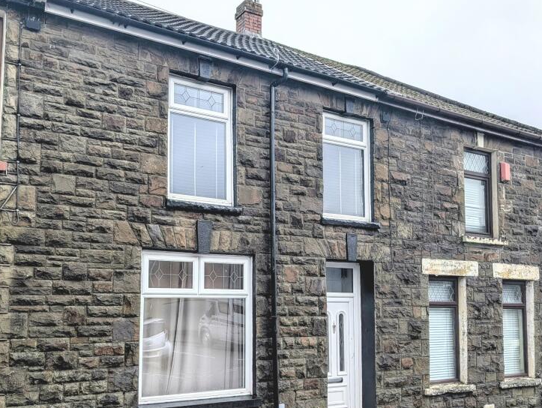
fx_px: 533
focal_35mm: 34
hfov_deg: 53.8
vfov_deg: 41.6
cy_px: 251
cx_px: 245
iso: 20
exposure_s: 1/300
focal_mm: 6.9
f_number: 1.68
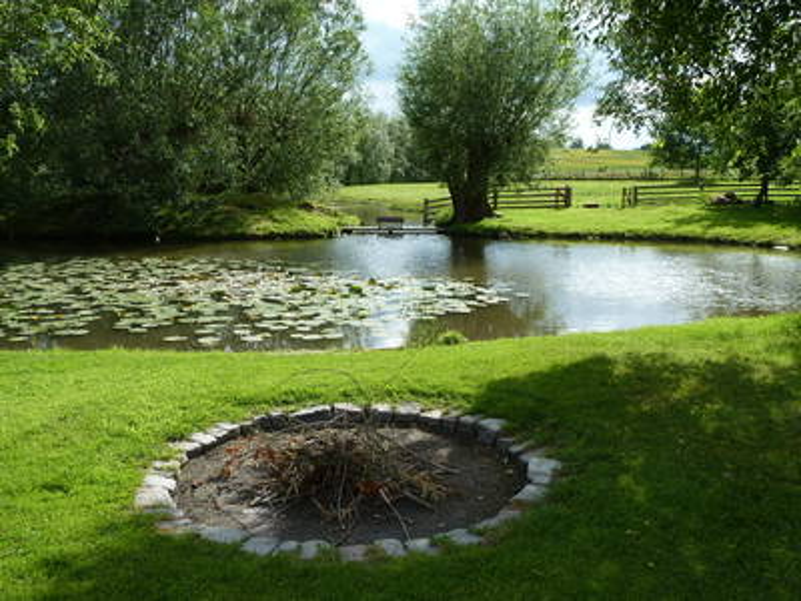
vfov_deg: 44.2
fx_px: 740
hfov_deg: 56.8
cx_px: 400
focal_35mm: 32
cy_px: 300
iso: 80
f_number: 4
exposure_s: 1/320
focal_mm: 5.3
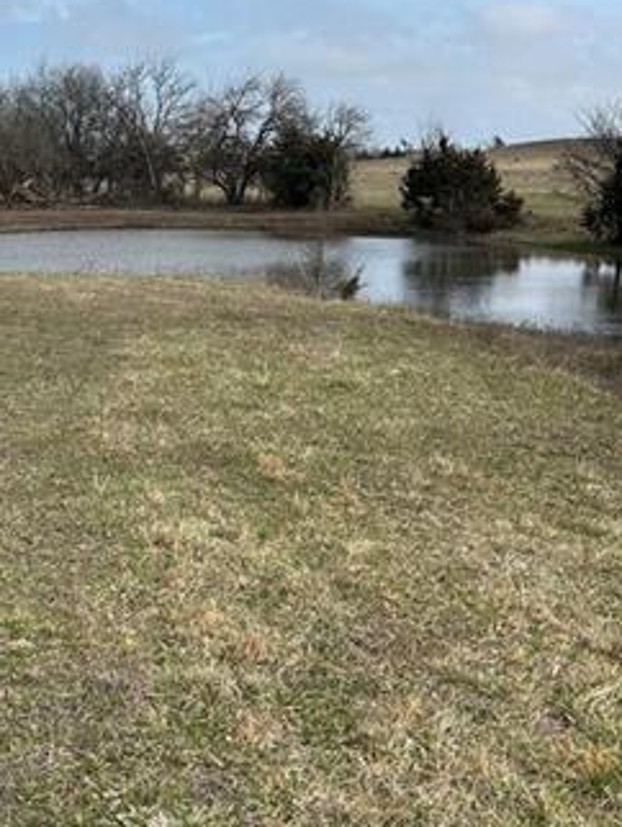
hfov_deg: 23.6
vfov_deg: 30.8
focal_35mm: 62
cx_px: 203
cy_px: 252
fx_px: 1483
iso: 50
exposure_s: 1/5319
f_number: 1.5
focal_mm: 5.7
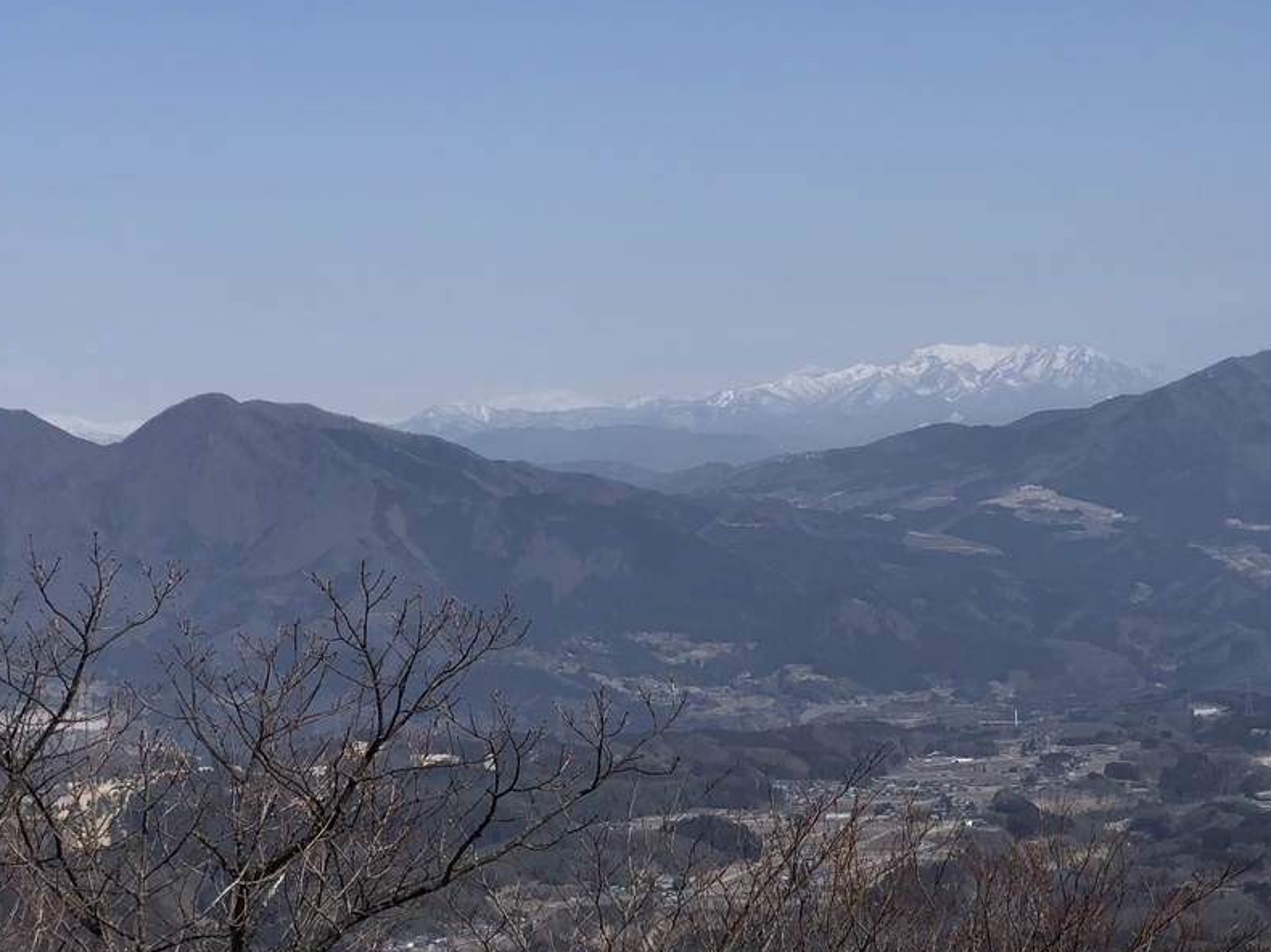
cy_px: 331
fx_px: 2900
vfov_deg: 18.6
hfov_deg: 24.6
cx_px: 845
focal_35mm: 79
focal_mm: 6
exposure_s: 1/2433
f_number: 2.4
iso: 16
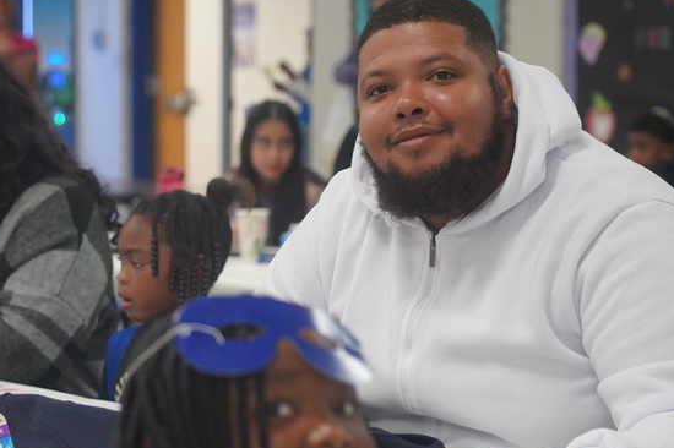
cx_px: 137
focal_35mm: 136
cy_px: 395
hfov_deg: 15.0
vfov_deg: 10.0
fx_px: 2545
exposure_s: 1/160
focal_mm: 73
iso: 2500
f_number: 4
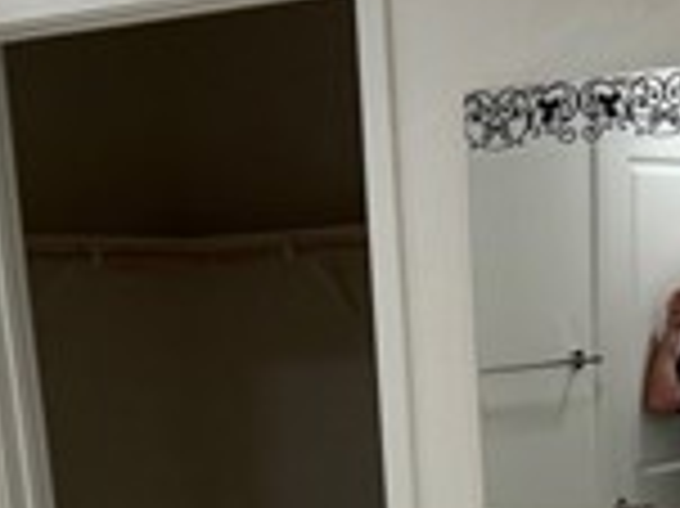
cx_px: 468
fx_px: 2002
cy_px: 881
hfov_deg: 19.2
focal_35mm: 102
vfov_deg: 13.2
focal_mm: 6.76
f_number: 1.78
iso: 160
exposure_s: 1/120
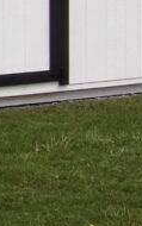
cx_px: -150
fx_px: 1218
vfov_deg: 10.4
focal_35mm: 197
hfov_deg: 6.5
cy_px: -57
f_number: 7.6
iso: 100
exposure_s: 1/176
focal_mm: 8.2
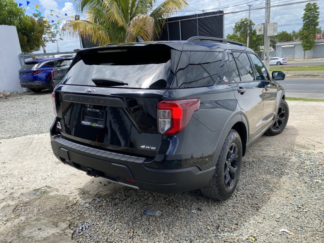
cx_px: 162
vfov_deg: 53.1
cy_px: 122
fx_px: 243
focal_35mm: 26
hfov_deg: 67.3
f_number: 1.8
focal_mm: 4.25
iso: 32
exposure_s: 1/1206
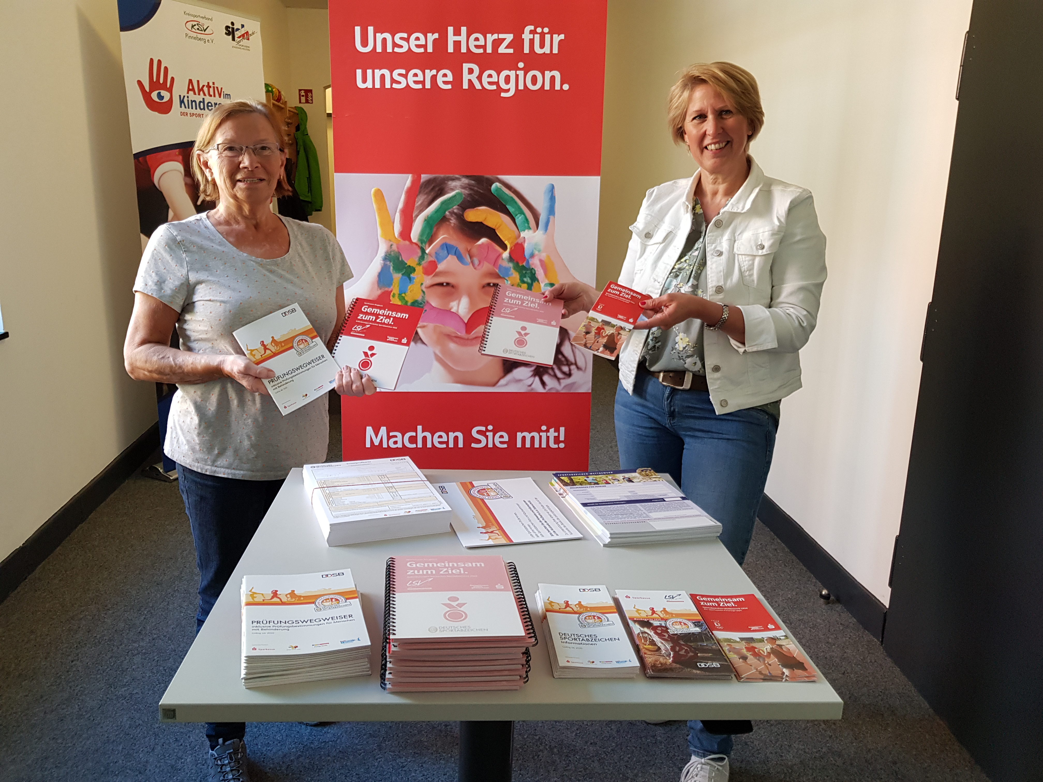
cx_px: 522
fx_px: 783
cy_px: 391
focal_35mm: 26
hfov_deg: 67.3
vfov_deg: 53.1
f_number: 1.7
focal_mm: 4.2
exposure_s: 1/50
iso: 125
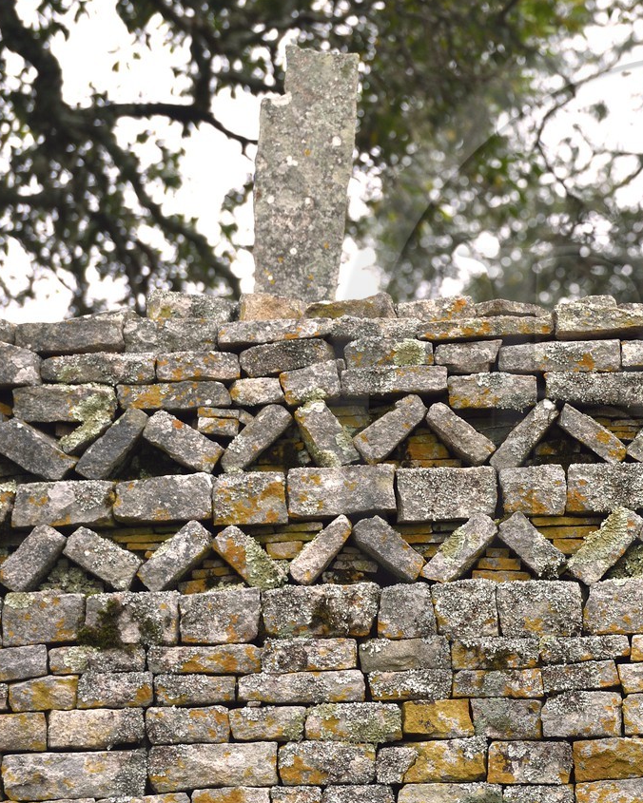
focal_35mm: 355
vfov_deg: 5.4
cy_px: 404
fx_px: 8445
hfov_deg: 4.4
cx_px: 718
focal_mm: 200
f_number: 4
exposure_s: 1/200
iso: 400
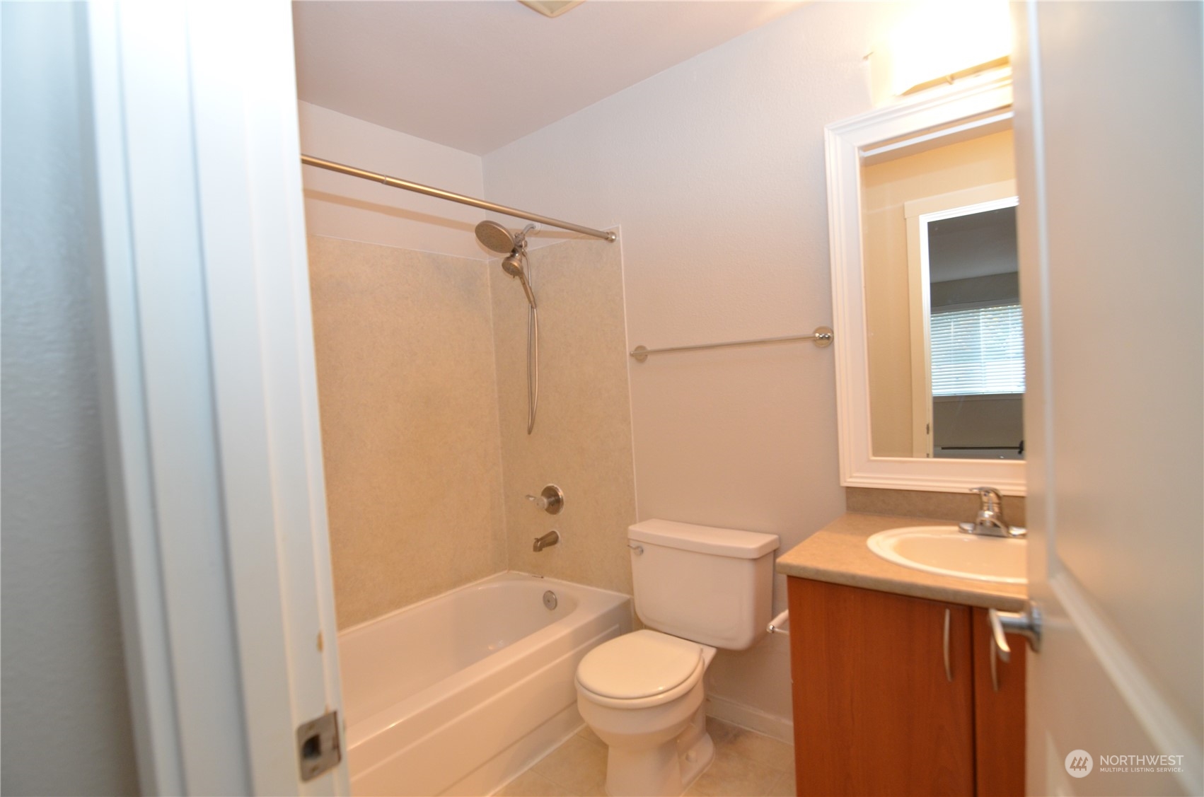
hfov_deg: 95.1
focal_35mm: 16
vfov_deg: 71.8
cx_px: 602
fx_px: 551
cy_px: 398
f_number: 4
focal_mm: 11
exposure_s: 1/60
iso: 560
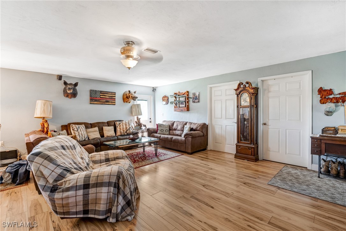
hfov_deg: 96.8
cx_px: 173
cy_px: 116
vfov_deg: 73.7
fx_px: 154
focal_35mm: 16
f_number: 9
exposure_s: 1/5
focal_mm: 16
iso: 400
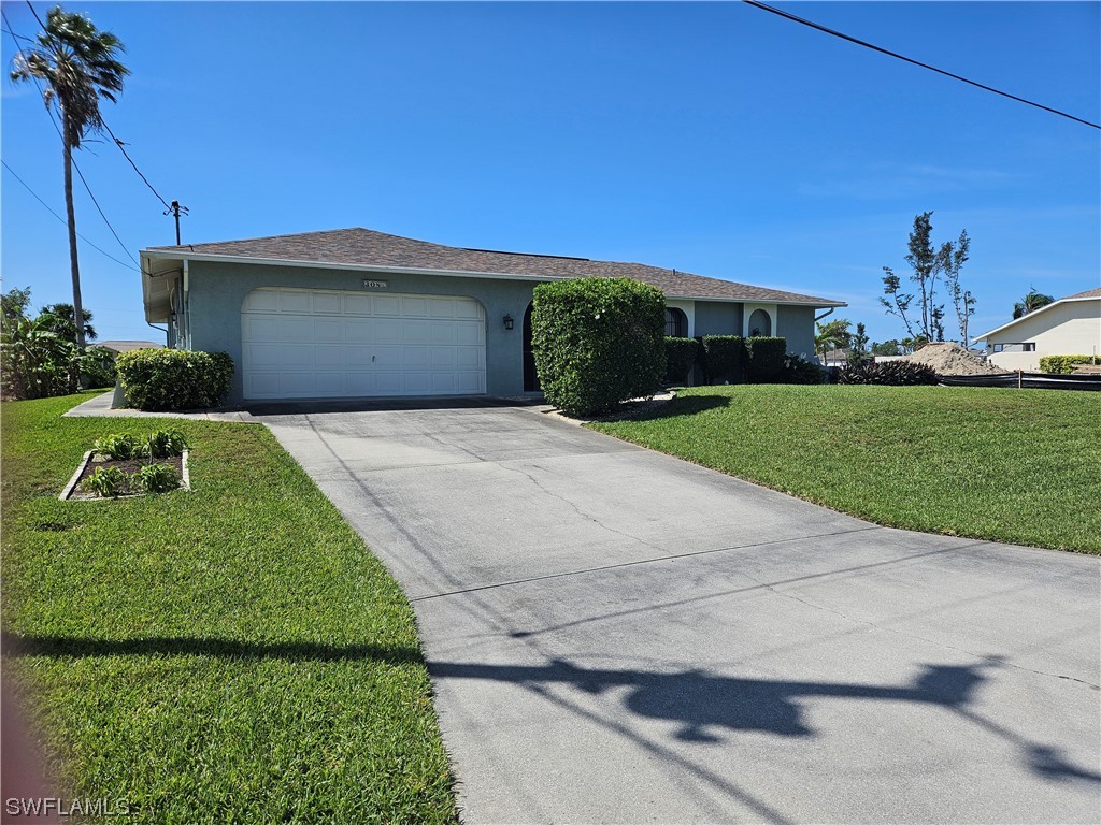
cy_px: 412
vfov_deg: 58.9
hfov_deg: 73.9
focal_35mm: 23
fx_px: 732
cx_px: 550
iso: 25
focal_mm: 5.4
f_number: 1.8
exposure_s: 1/2890
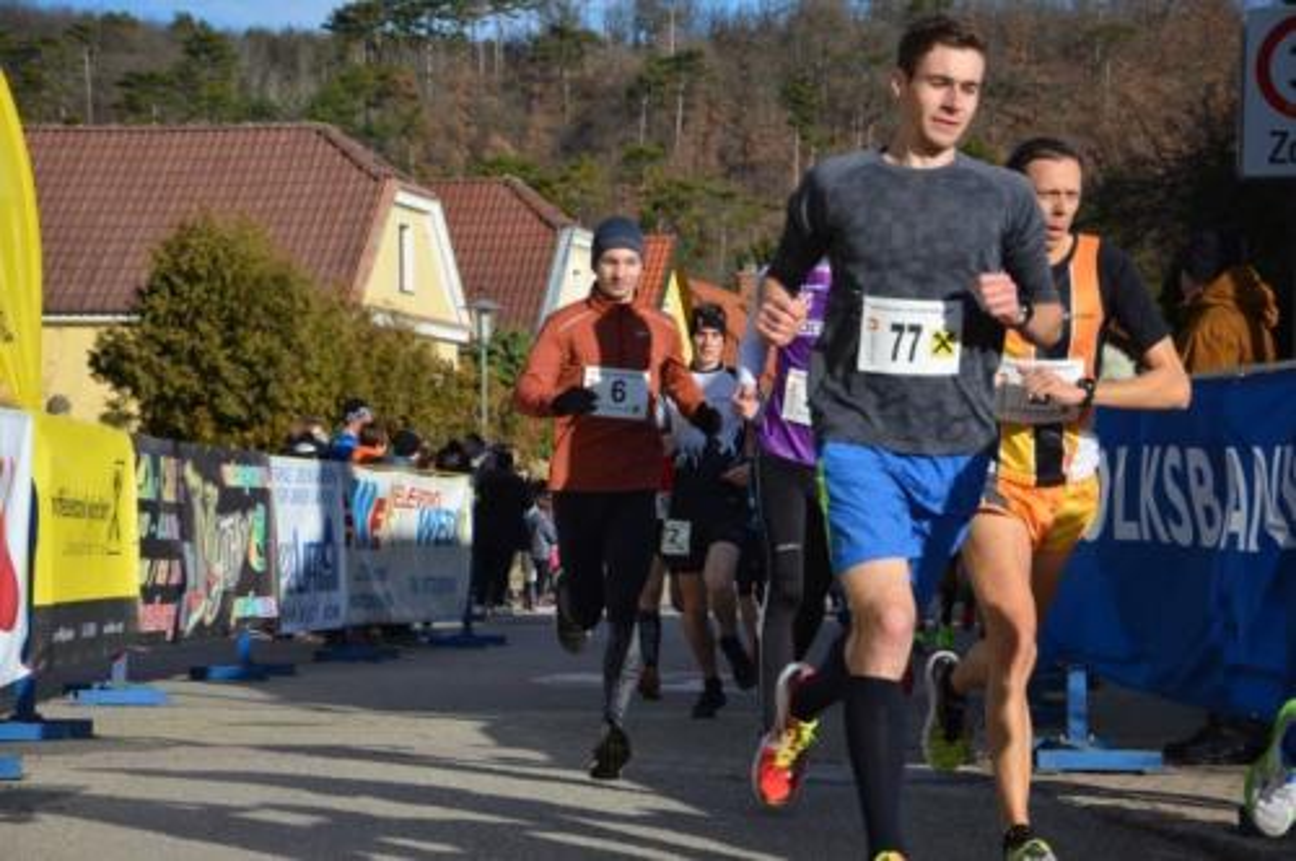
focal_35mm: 105
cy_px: 430
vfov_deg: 13.0
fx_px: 3775
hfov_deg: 19.5
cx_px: 648
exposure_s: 1/2000
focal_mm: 70
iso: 400
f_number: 6.7
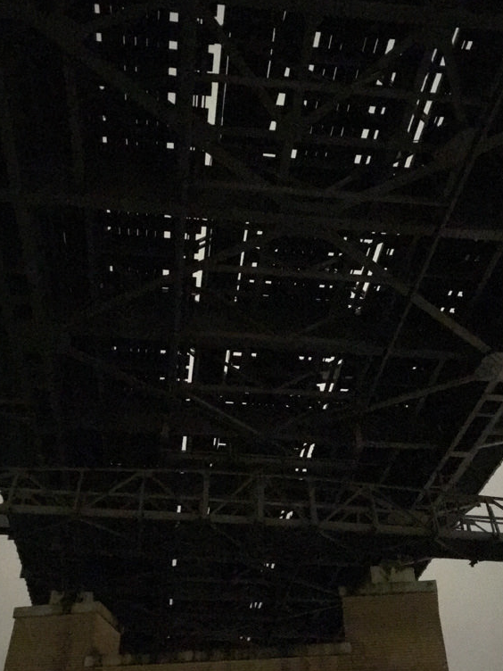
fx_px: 717
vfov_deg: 49.9
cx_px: 245
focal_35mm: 37
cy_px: 274
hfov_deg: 38.7
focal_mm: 4.15
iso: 2000
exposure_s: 1/3
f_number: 2.2
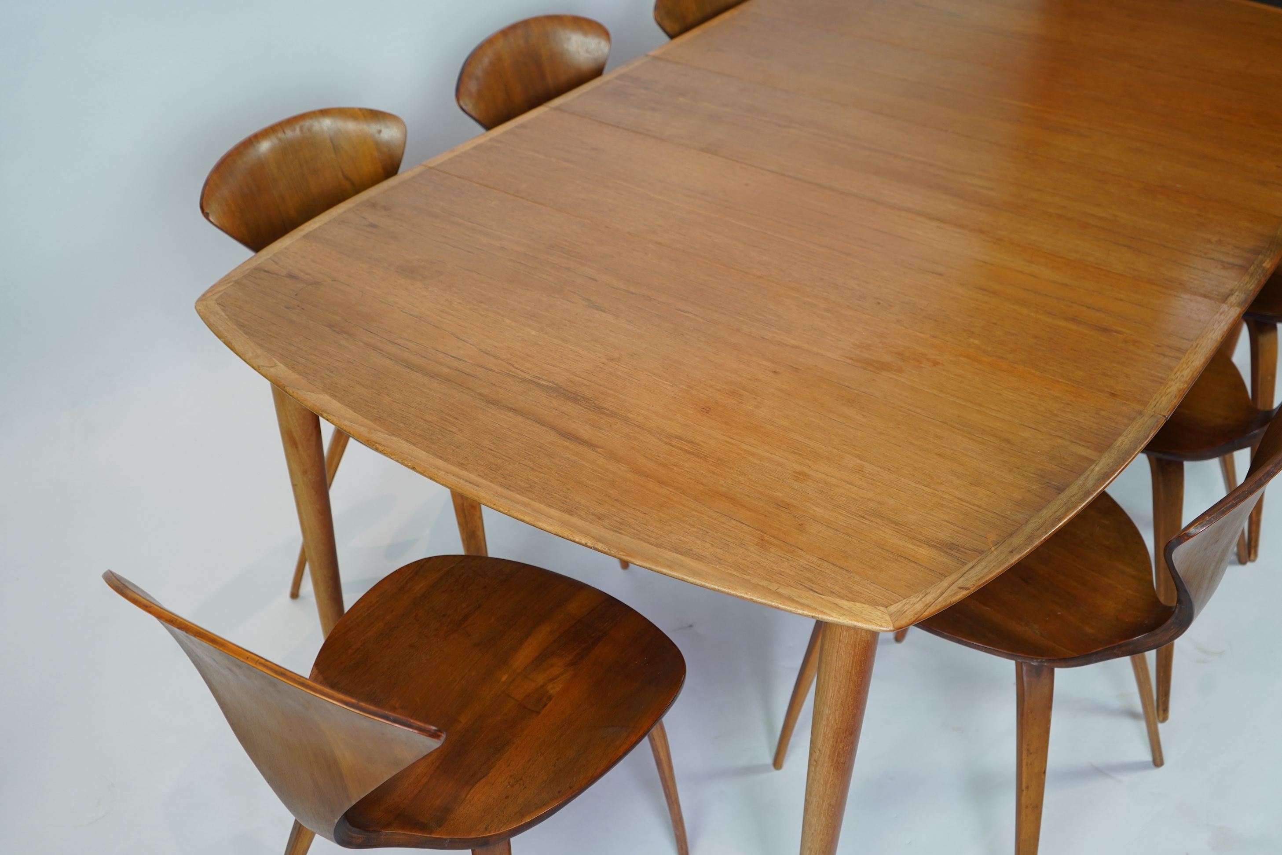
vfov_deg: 36.9
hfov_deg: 53.1
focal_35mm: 36
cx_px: 641
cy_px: 428
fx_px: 1282
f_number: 4.5
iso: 640
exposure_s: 1/100
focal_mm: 36
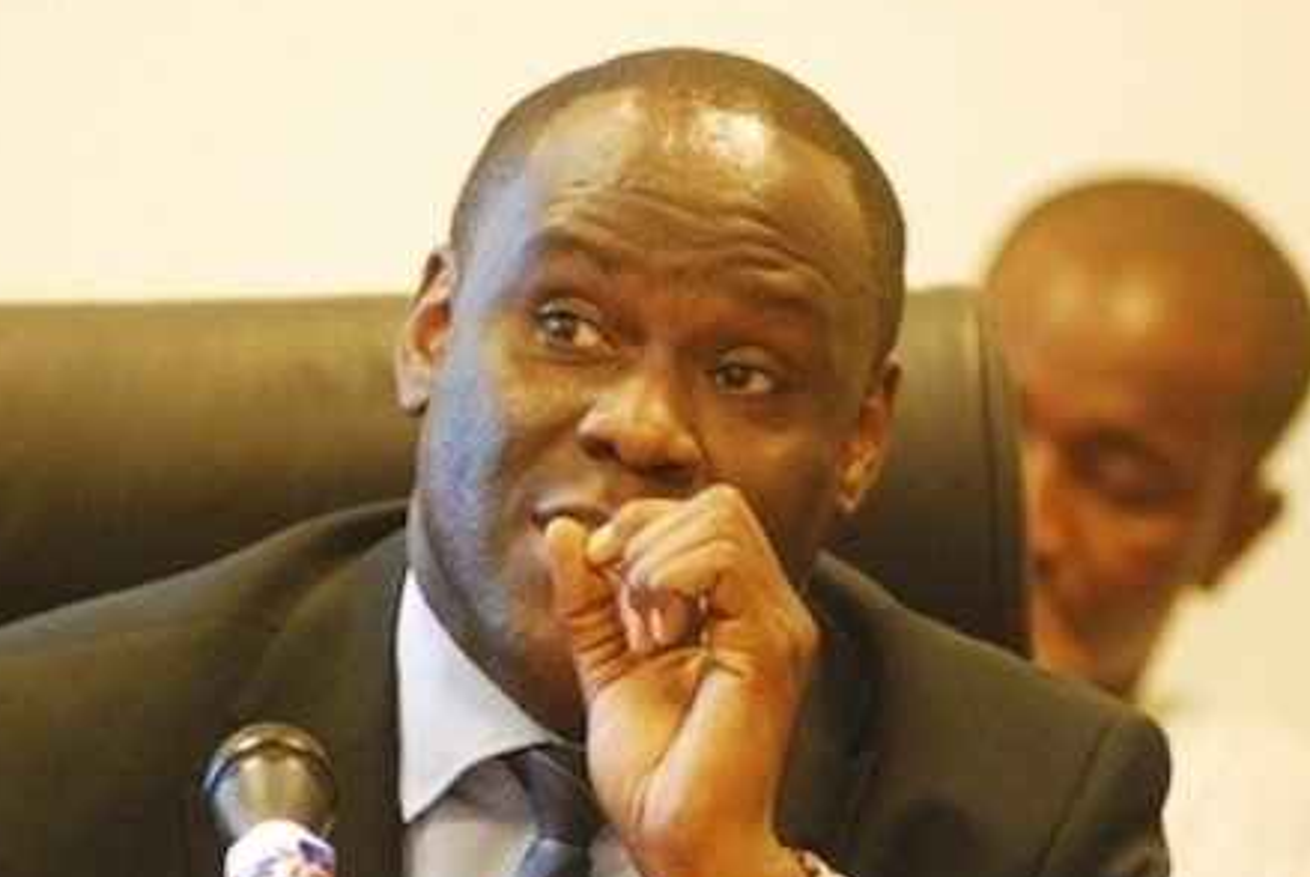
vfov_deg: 2.9
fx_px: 17417
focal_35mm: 478
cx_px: 567
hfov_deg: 4.3
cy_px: 662
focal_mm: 200
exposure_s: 1/90
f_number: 2.8
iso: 1600
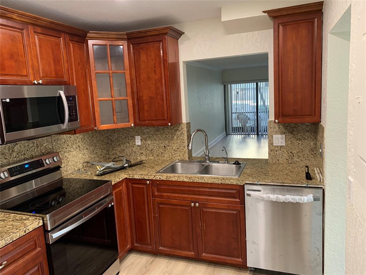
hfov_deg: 67.3
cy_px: 138
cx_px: 183
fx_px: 275
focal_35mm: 26
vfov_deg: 53.1
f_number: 1.8
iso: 200
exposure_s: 1/60
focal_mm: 4.25
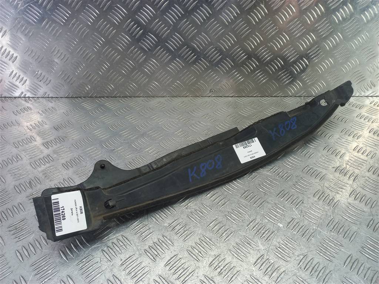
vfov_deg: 54.9
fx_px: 274
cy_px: 142
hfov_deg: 69.4
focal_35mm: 25
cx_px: 190
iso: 64
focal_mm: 4.6
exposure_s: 1/50
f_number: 1.8
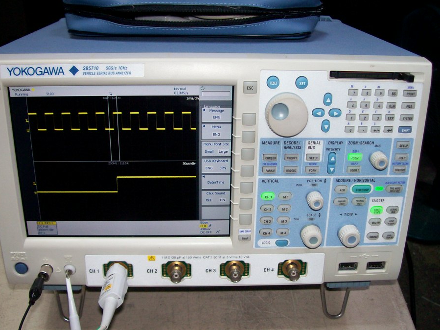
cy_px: 164
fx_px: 521
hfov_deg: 45.8
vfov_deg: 35.1
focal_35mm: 41
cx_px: 213
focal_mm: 6
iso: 80
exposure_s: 1/64
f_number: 2.7
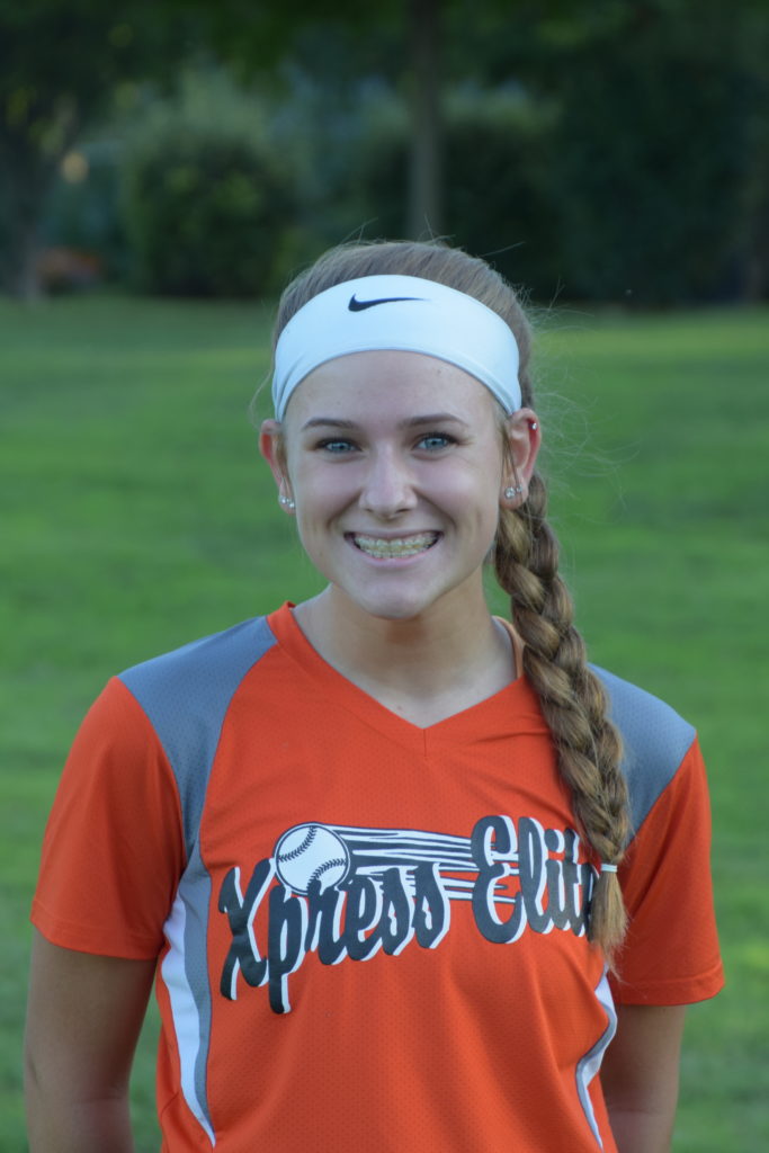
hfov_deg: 8.3
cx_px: 384
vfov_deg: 12.5
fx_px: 5285
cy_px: 576
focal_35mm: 165
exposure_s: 1/200
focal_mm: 110
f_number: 7.1
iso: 400
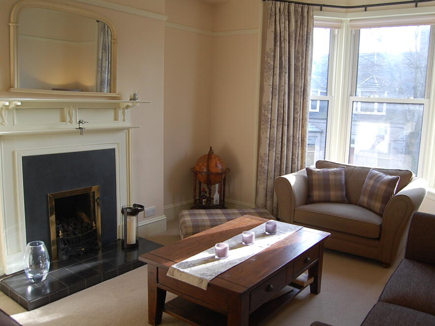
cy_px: 163
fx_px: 377
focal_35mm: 30
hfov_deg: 59.9
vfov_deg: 46.8
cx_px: 236
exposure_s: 1/100
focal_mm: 18
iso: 400
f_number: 5
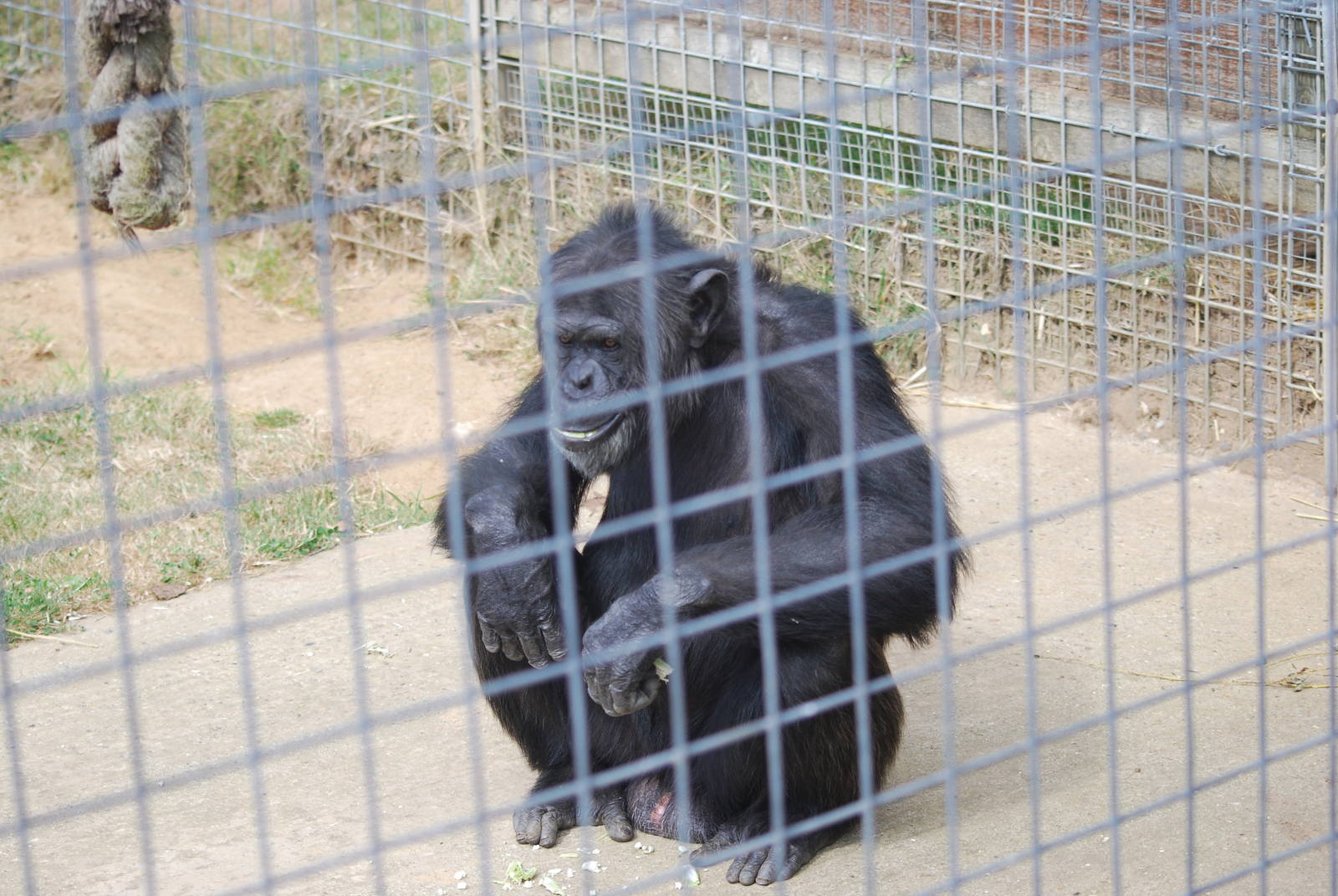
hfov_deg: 19.4
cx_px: 669
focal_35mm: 105
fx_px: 3907
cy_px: 448
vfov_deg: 13.1
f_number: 4
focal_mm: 70
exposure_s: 1/250
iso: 200
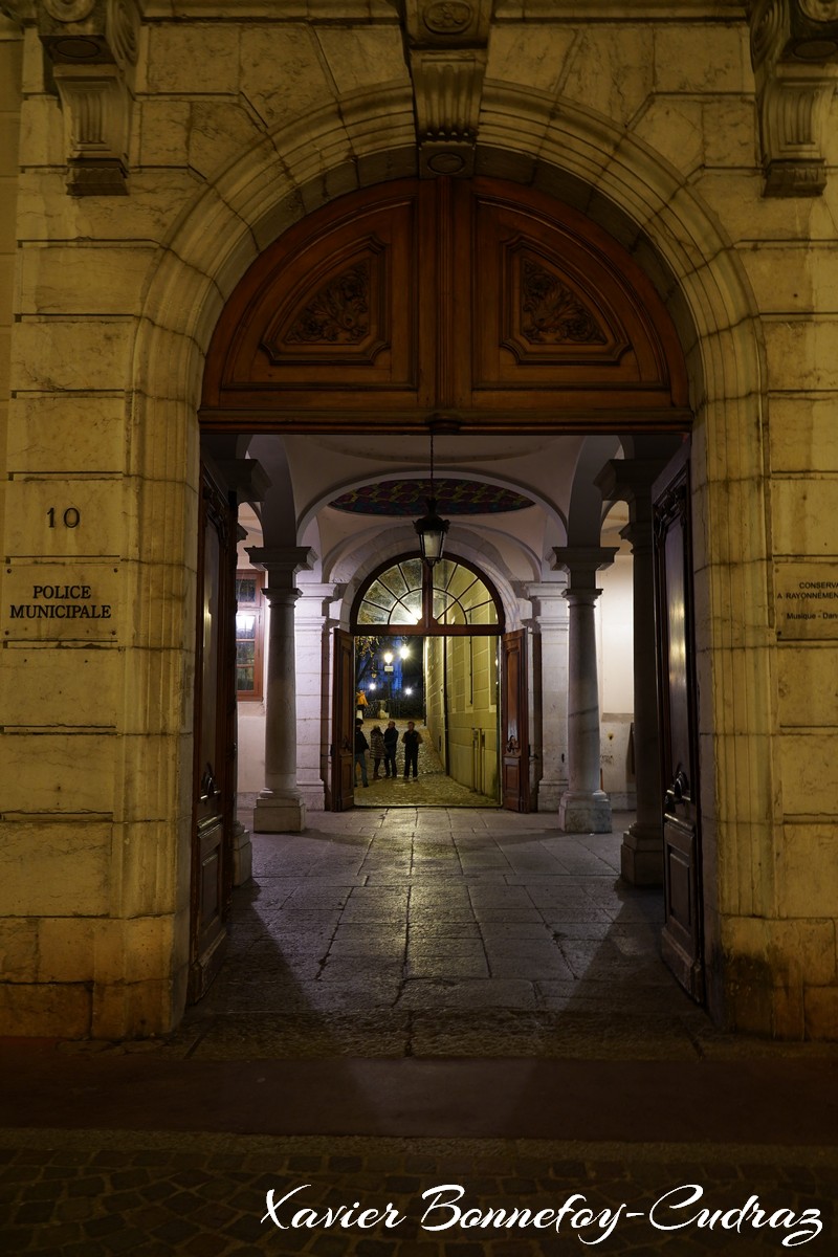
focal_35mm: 28
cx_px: 419
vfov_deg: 65.5
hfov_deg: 46.4
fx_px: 978
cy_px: 628
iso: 800
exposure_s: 1/6
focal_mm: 28
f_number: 5
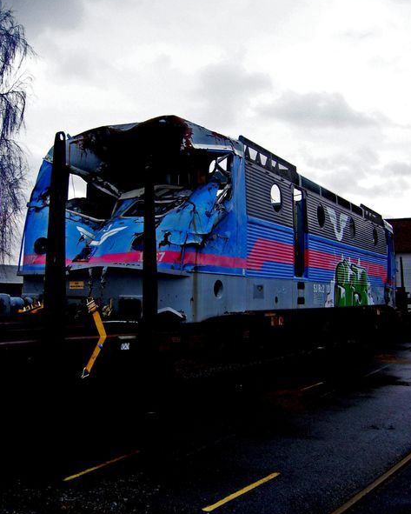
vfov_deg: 49.1
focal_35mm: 37
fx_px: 562
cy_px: 252
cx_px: 208
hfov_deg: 40.1
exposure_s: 1/20
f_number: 2.8
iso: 80
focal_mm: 5.8
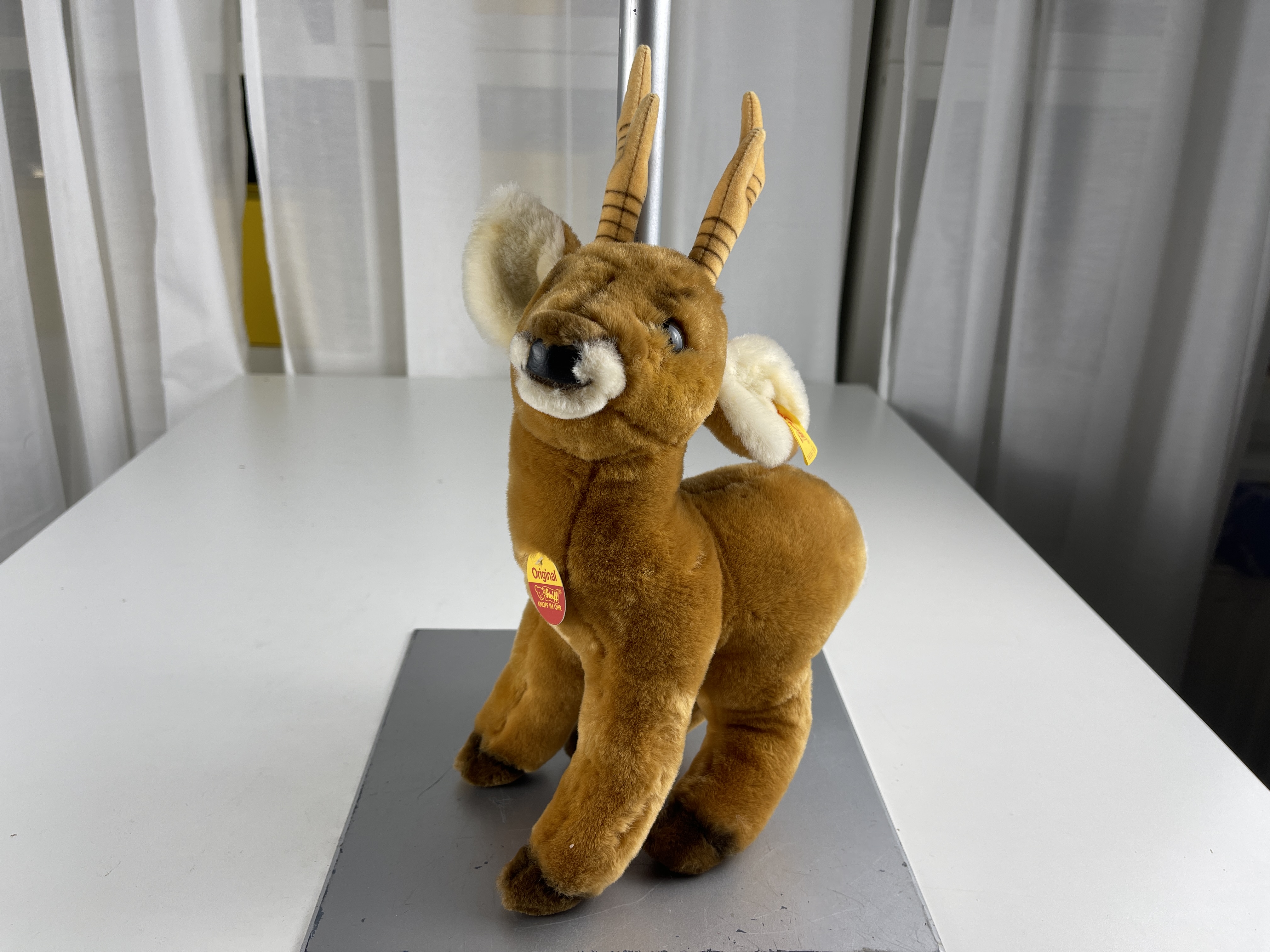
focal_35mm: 25
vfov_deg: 54.9
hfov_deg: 69.4
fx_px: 917
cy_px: 476
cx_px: 635
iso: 32
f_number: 1.6
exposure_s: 1/128
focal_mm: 5.1
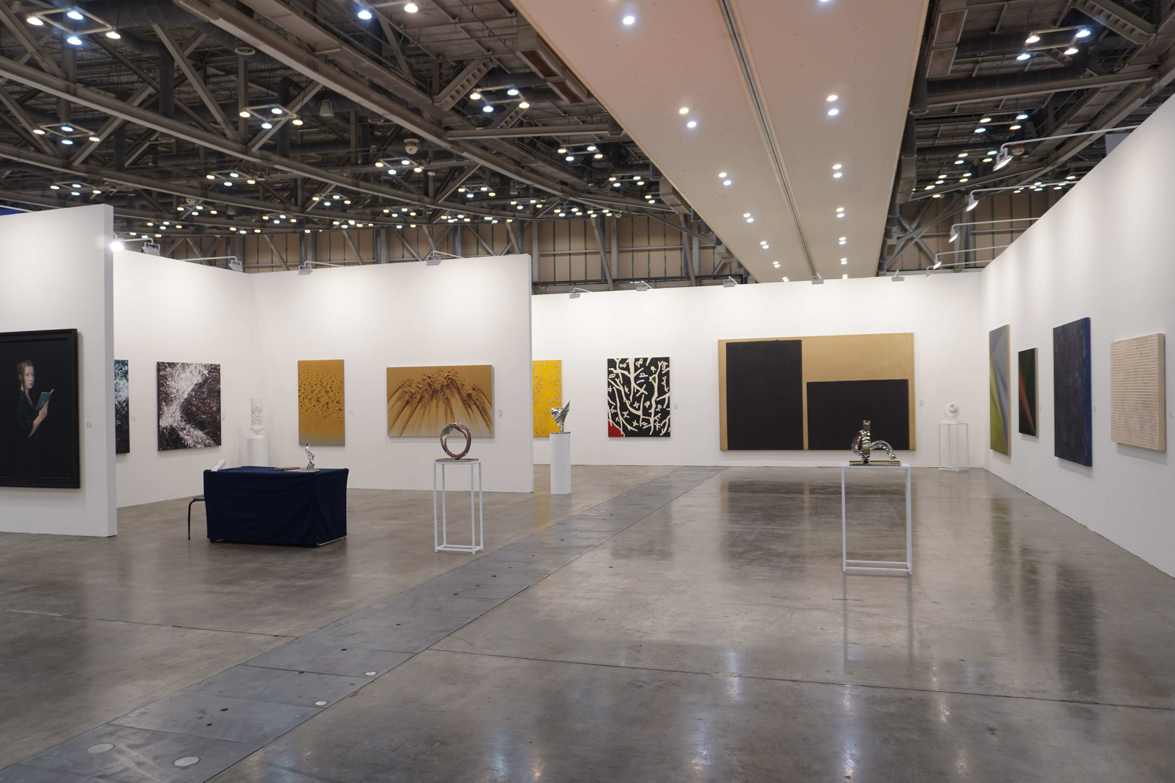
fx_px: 866
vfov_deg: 48.7
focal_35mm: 27
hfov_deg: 68.3
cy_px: 400
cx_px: 578
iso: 100
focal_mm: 17
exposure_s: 1/30
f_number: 4
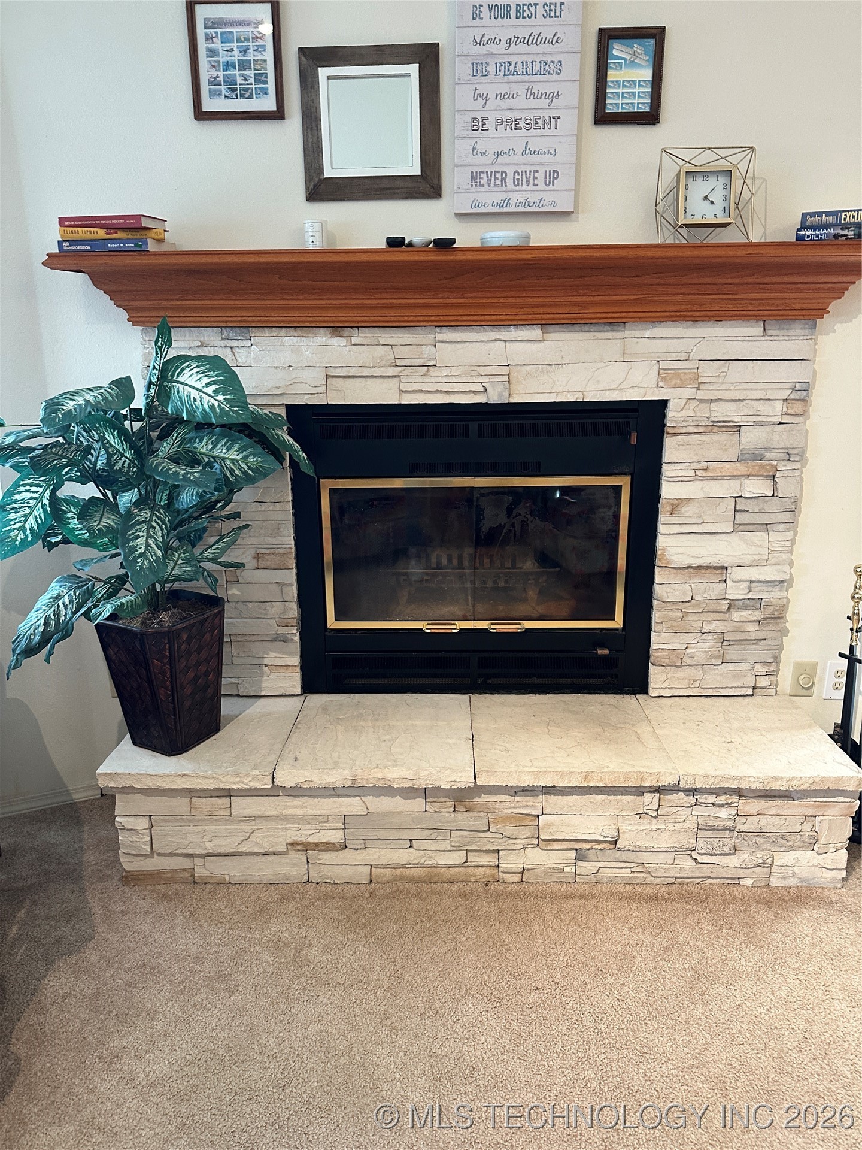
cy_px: 575
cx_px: 431
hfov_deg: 56.8
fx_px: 797
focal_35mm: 24
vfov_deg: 71.6
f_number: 1.78
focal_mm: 6.86
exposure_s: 1/60
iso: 320
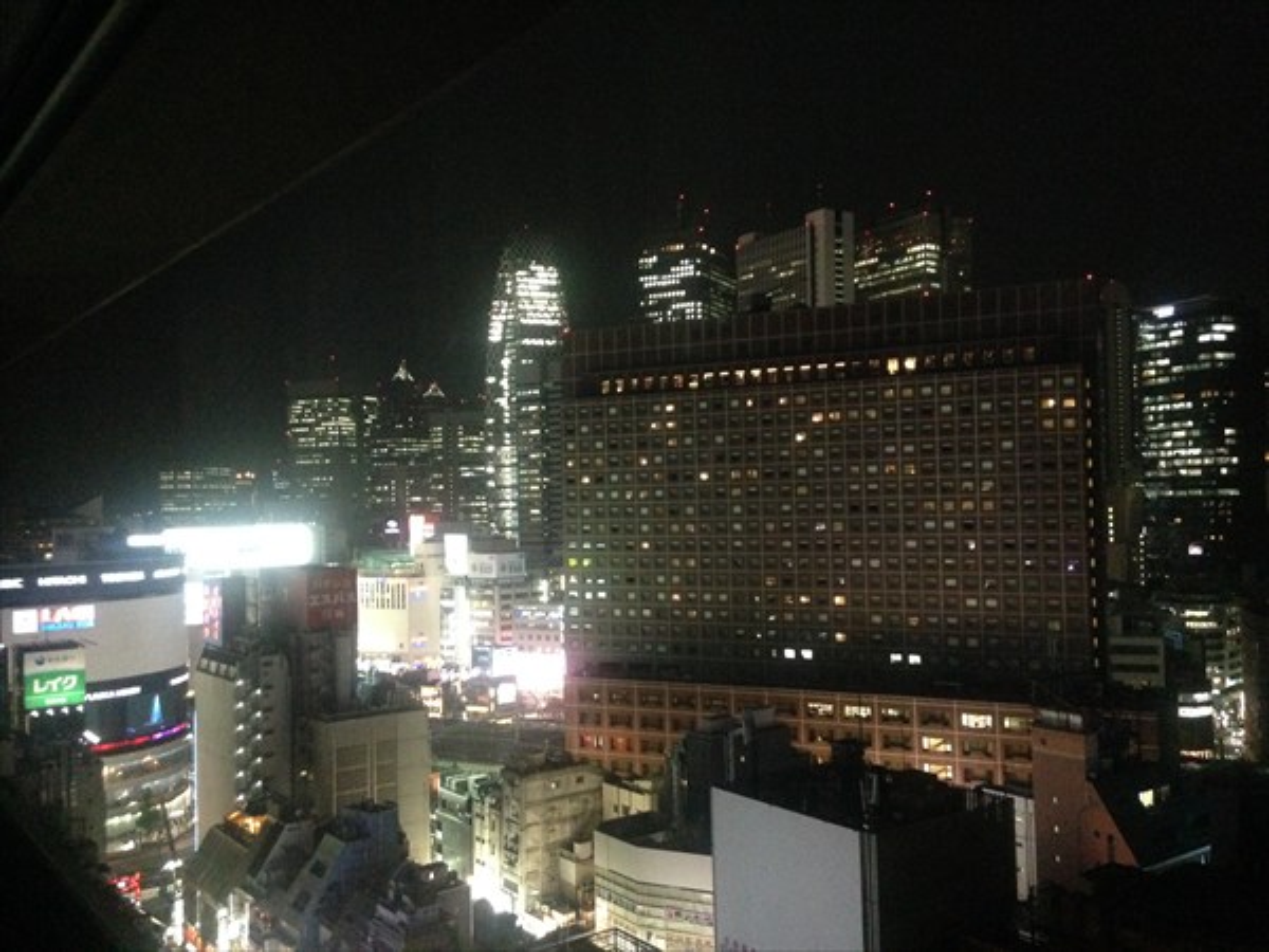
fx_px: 1210
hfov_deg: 55.4
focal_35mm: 33
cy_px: 476
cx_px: 634
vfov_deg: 42.9
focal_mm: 4.12
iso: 800
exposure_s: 1/15
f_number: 2.4
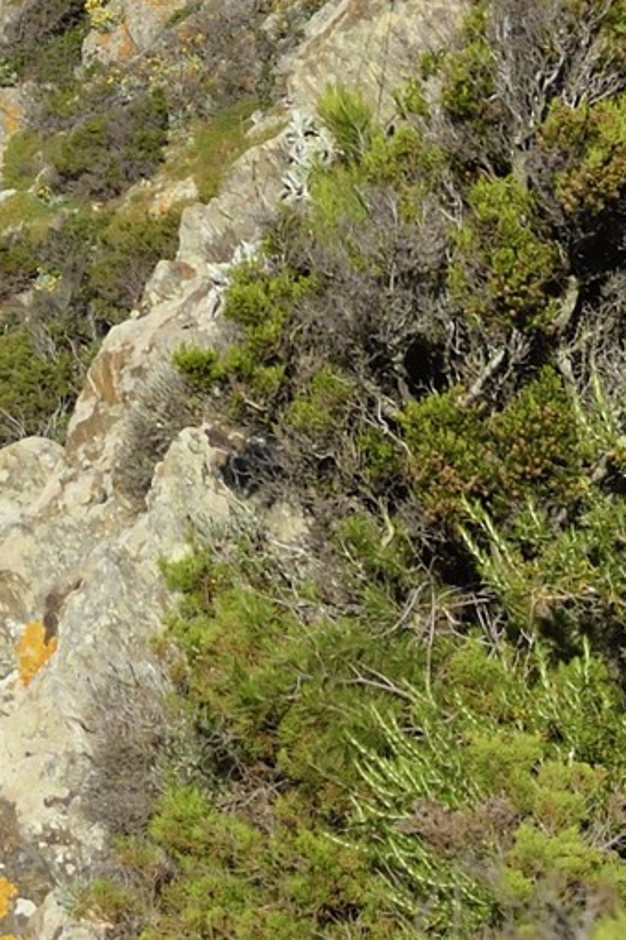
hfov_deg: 7.0
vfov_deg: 10.1
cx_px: -661
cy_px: -955
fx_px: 4933
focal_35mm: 189
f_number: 10
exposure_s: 1/400
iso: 200
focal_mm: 40
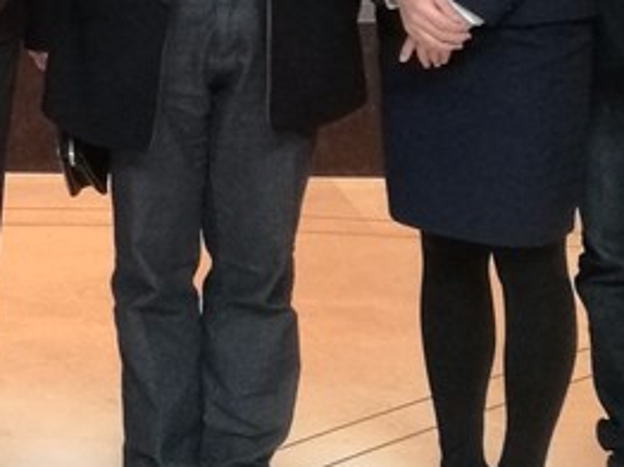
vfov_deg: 11.4
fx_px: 2269
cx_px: -229
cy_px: -157
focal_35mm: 126
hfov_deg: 14.8
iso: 320
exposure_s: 1/33.3
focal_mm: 4.04
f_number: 2
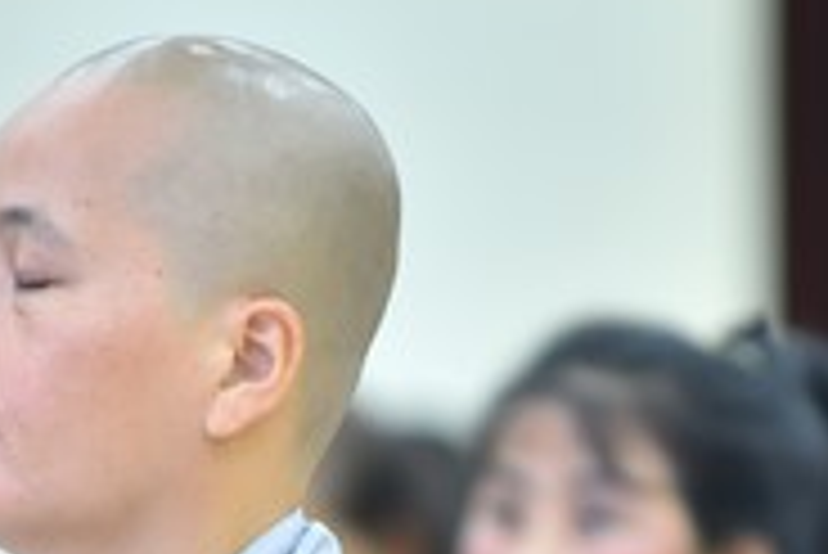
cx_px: 220
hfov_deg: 2.9
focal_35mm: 706
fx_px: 16250
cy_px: 865
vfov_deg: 1.9
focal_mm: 200
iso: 1000
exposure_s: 1/60
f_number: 2.8
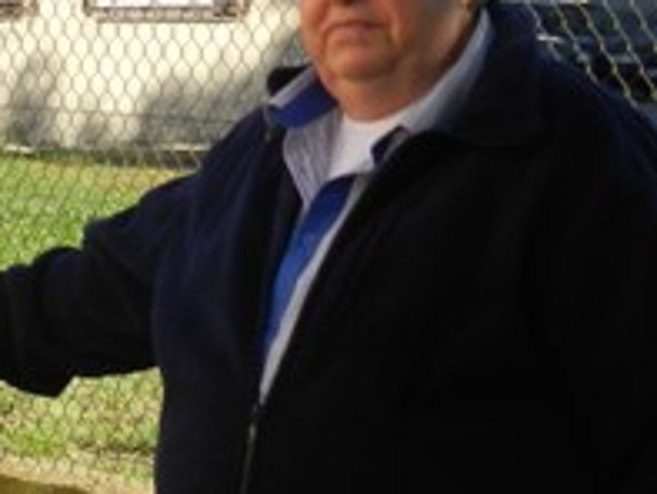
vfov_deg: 6.9
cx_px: -474
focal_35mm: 215
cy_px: 457
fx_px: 4083
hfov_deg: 8.9
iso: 160
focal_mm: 9.4
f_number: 4.4
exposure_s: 1/400
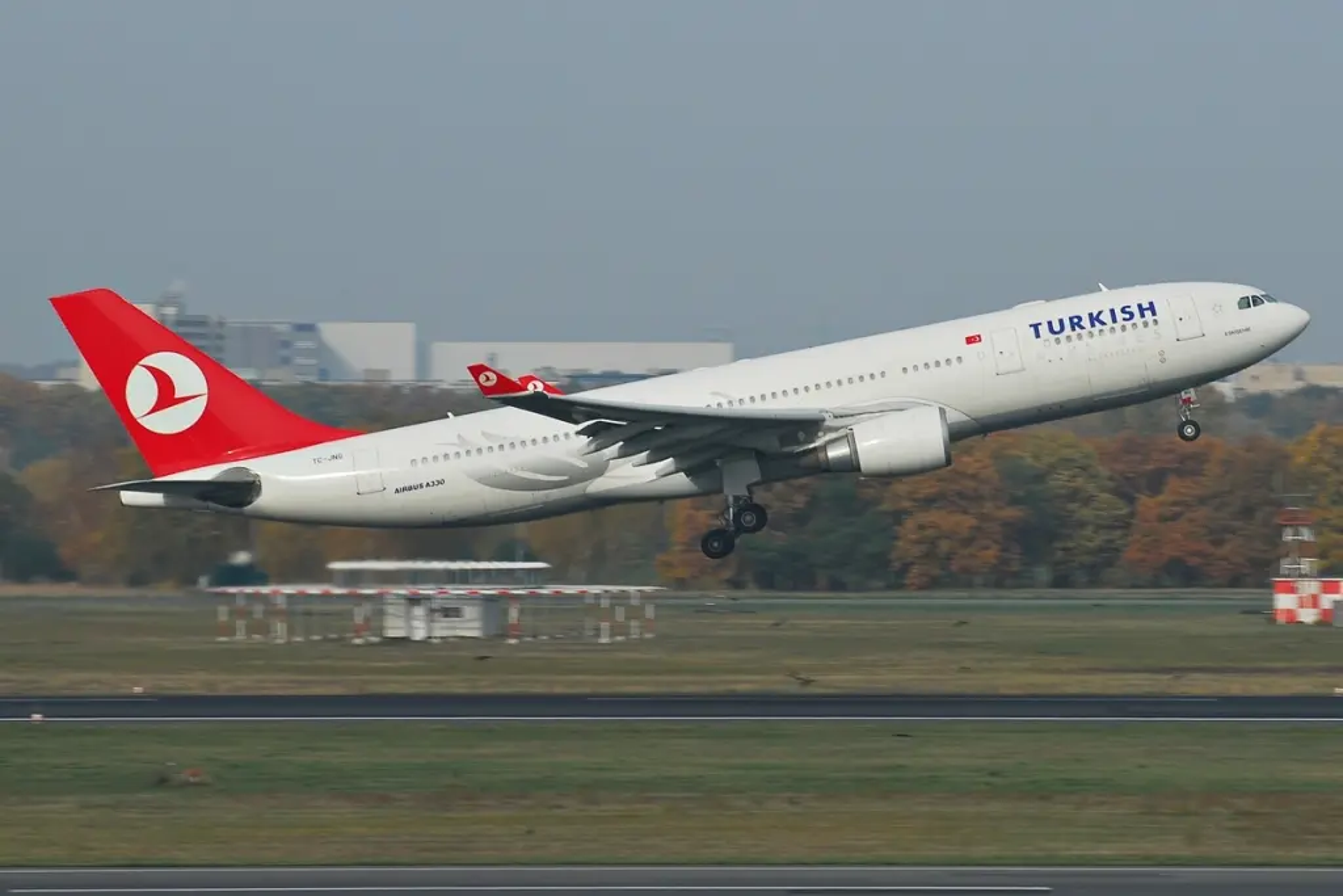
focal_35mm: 210
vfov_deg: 6.5
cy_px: 448
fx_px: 7835
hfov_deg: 9.8
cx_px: 672
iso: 100
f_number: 8
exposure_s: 1/200
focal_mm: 140
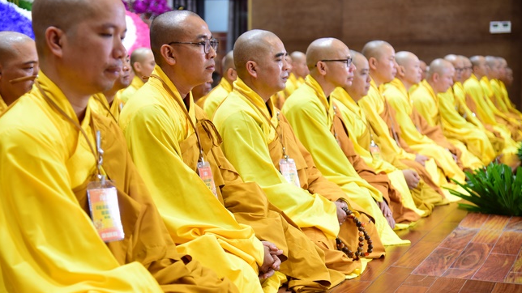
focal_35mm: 74
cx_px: 259
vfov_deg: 16.3
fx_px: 1024
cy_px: 127
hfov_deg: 28.6
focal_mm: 70
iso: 800
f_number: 4
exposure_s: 1/40
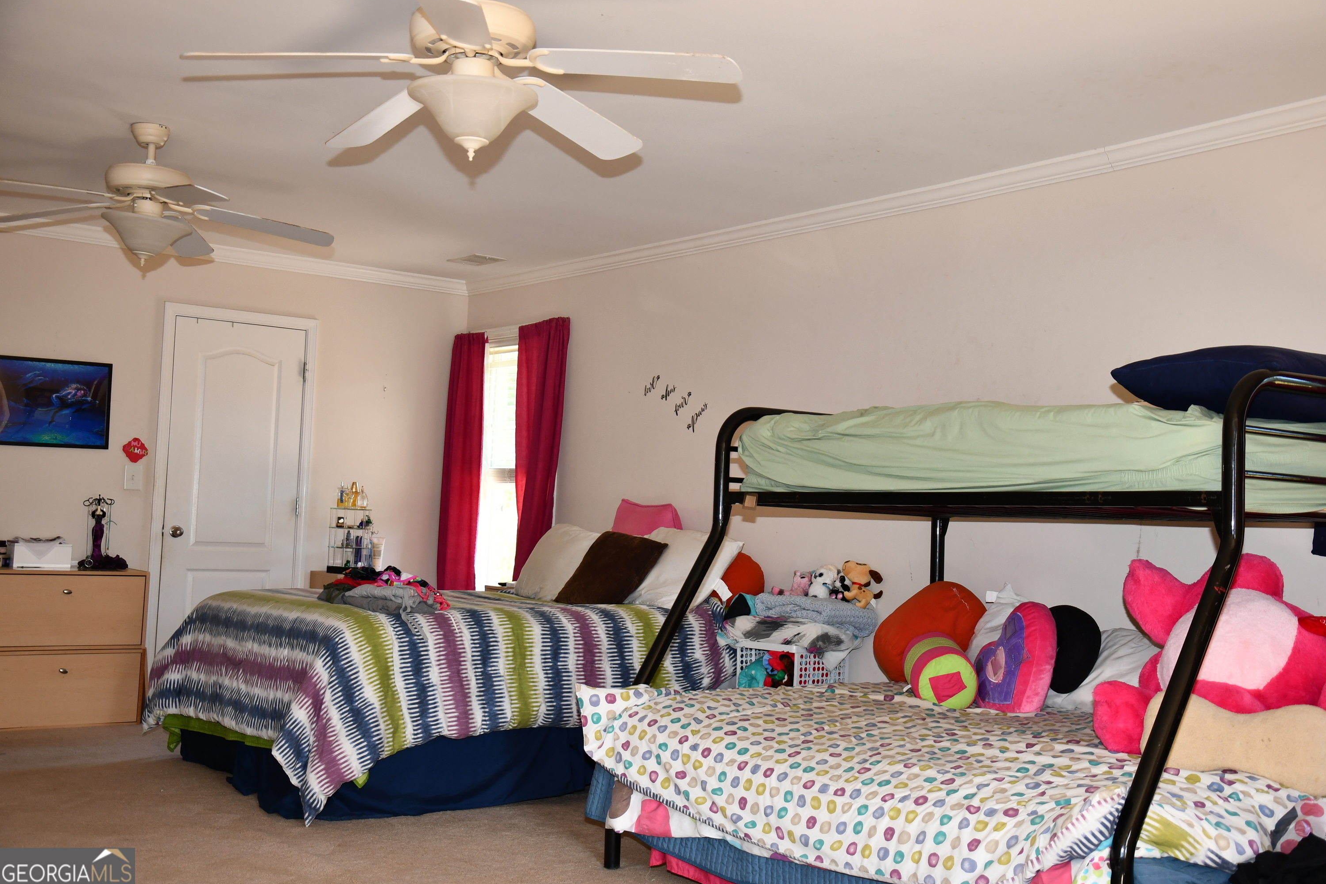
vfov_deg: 33.4
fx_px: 1473
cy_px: 440
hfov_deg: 48.5
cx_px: 680
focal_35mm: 40
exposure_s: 1/60
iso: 450
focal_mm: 26
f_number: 4
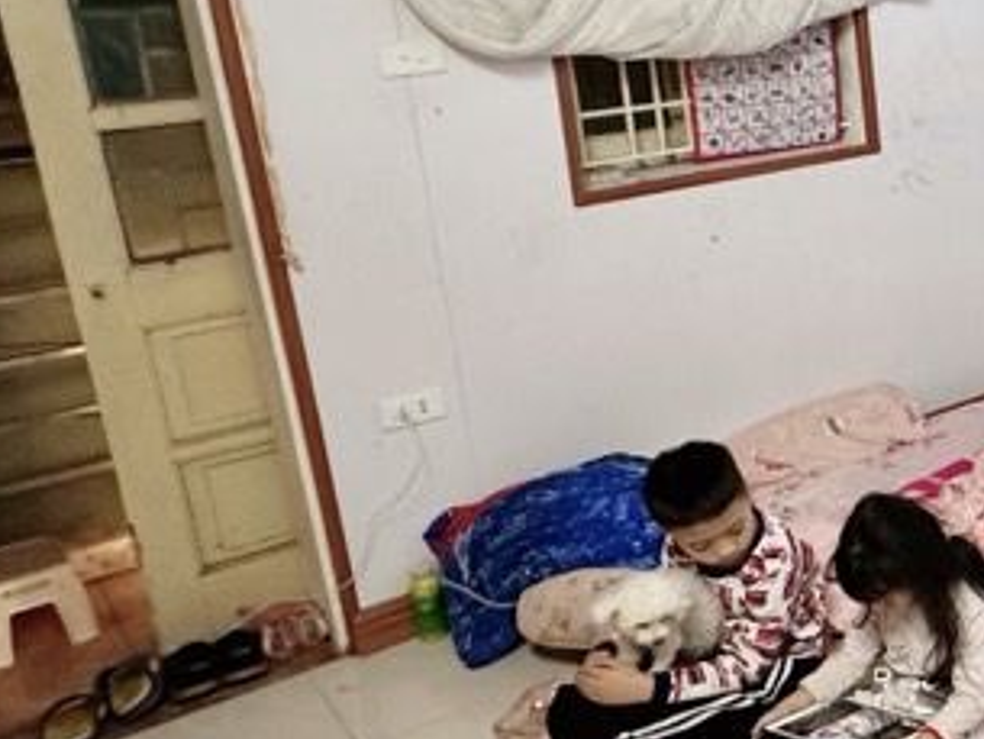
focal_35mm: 47
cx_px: 1300
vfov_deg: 30.6
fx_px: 1337
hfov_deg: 30.9
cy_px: 232
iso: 200
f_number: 2.2
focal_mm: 2.22
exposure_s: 1/50
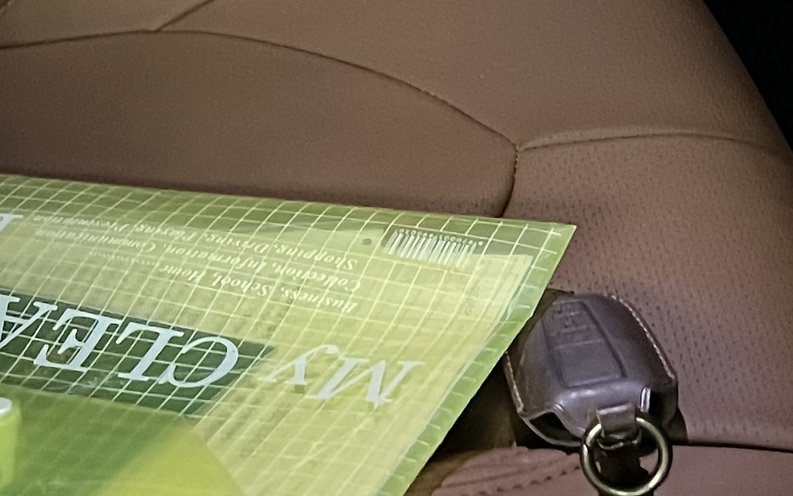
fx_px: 2529
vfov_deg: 10.6
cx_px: 126
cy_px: -351
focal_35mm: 117
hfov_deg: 17.6
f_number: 1.5
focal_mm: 5.7
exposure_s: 1/29
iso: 1000
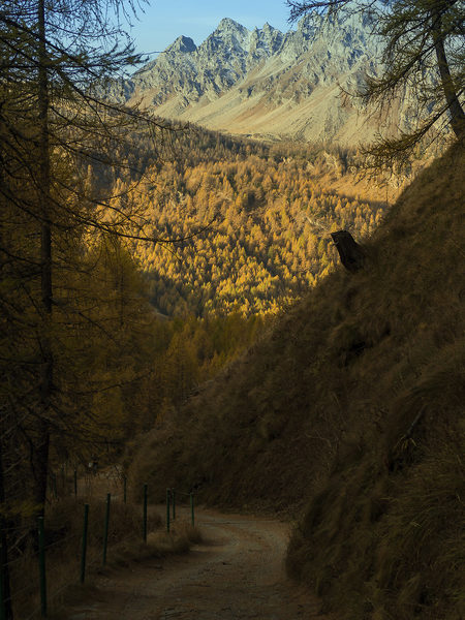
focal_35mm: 80
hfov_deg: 18.4
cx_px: 232
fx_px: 1433
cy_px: 310
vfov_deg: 24.4
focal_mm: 40
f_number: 9
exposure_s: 1/60
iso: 200
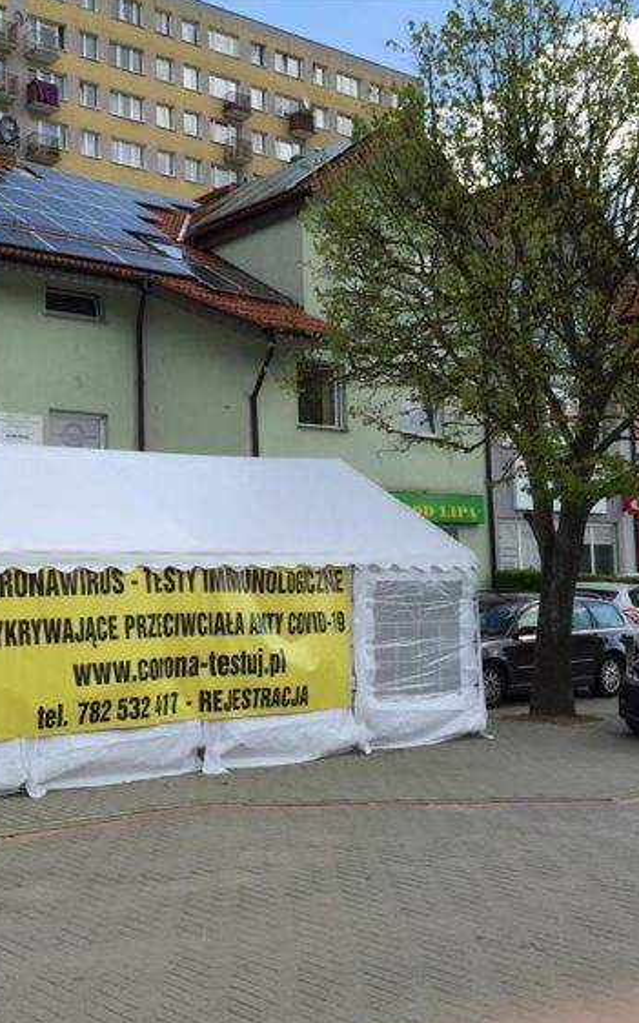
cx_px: 33
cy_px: 519
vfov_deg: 47.2
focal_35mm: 42
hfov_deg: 29.0
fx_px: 1171
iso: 32
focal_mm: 4.15
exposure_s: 1/1799
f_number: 2.2
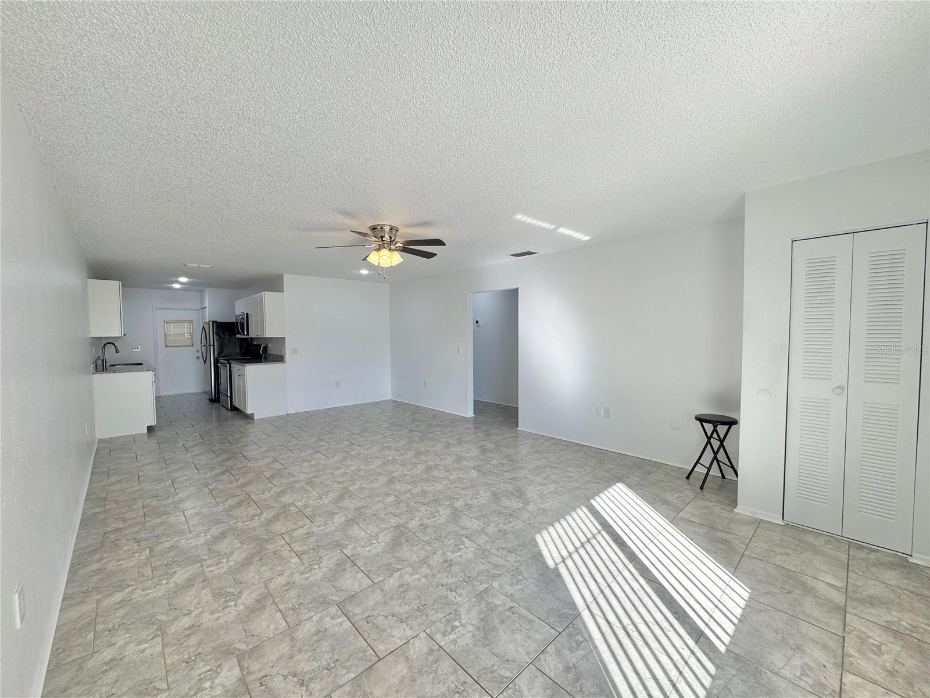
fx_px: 376
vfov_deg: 85.7
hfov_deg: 102.1
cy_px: 349
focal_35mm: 14
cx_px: 465
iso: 40
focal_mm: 2.22
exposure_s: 1/125
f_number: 2.2
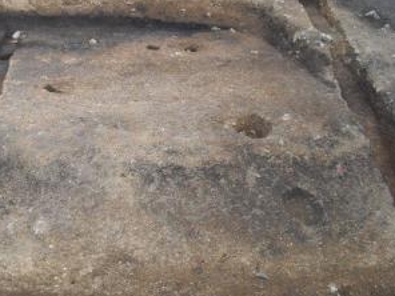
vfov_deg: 27.4
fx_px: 605
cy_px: 113
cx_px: 103
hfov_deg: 35.4
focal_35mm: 53
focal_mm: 5.7
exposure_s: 1/201
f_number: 2.8
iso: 64
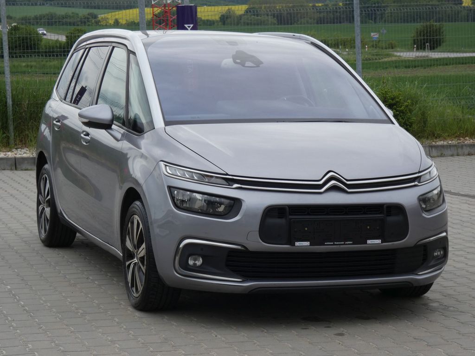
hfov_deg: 19.6
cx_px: 238
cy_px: 178
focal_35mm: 100
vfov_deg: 14.8
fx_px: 1372
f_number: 5.6
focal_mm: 17.9
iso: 80
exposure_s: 1/250
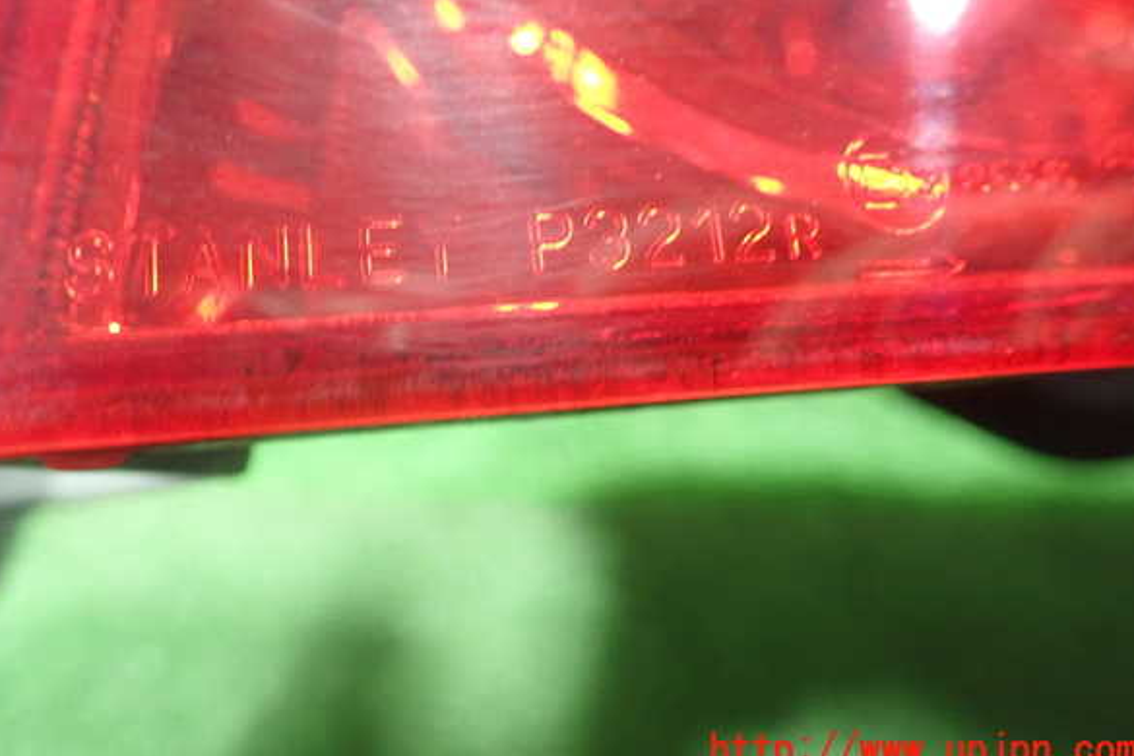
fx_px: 1008
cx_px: 566
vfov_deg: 41.1
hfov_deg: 58.7
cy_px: 339
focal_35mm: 32
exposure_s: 1/50
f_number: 2.3
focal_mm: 5.5
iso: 800
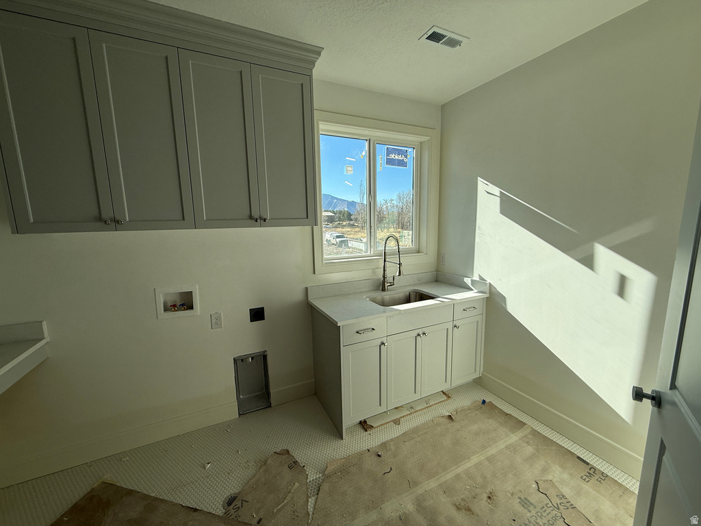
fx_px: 284
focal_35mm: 14
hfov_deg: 102.1
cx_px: 350
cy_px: 263
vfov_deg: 85.7
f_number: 2.2
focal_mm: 2.22
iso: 50
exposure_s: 1/686
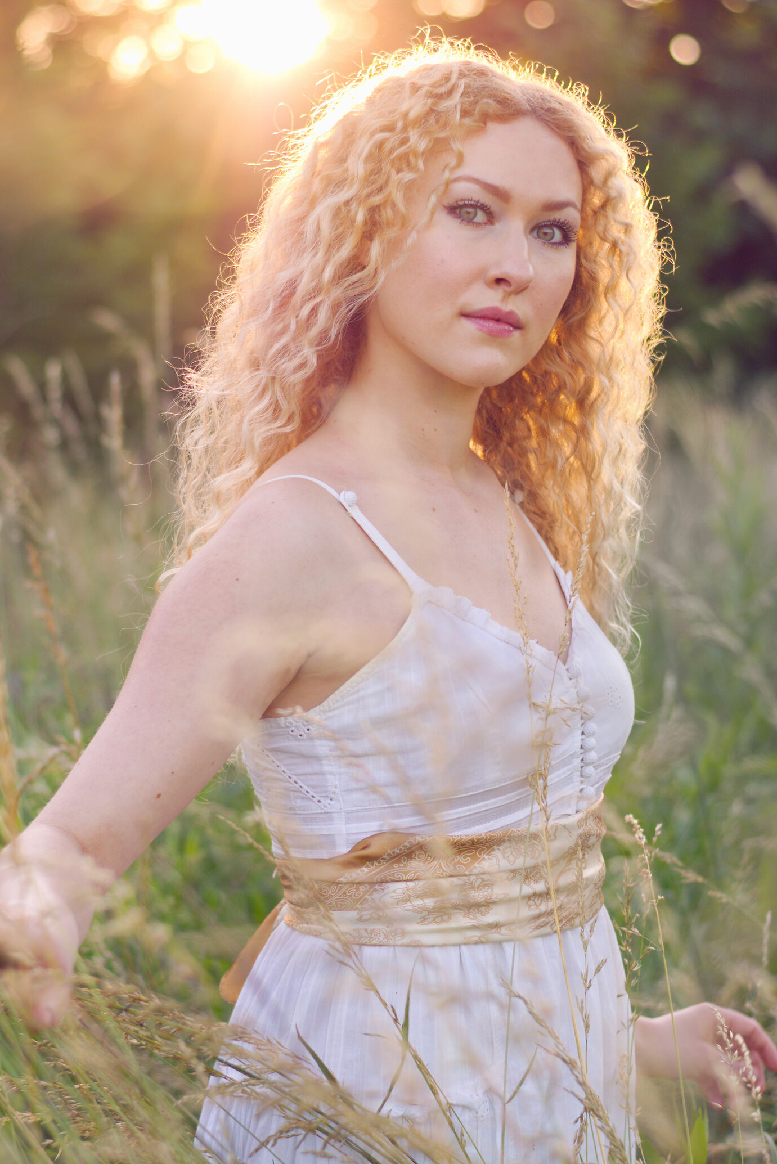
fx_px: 2814
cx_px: 375
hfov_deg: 15.7
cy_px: 574
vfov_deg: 23.4
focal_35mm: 87
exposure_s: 1/640
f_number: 2.2
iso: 100
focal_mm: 50
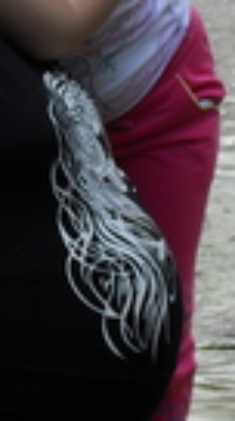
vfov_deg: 10.4
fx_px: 2293
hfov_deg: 5.9
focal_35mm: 206
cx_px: 12
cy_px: -28
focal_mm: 10.1
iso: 100
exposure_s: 1/125
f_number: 4.3
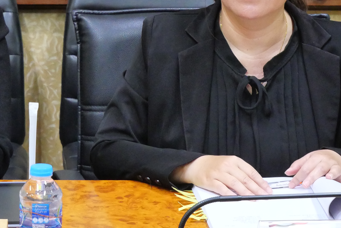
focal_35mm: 181
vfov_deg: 7.6
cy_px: 35
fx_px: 1715
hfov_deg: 11.3
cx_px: 68
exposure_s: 1/25
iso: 3200
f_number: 5.4
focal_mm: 38
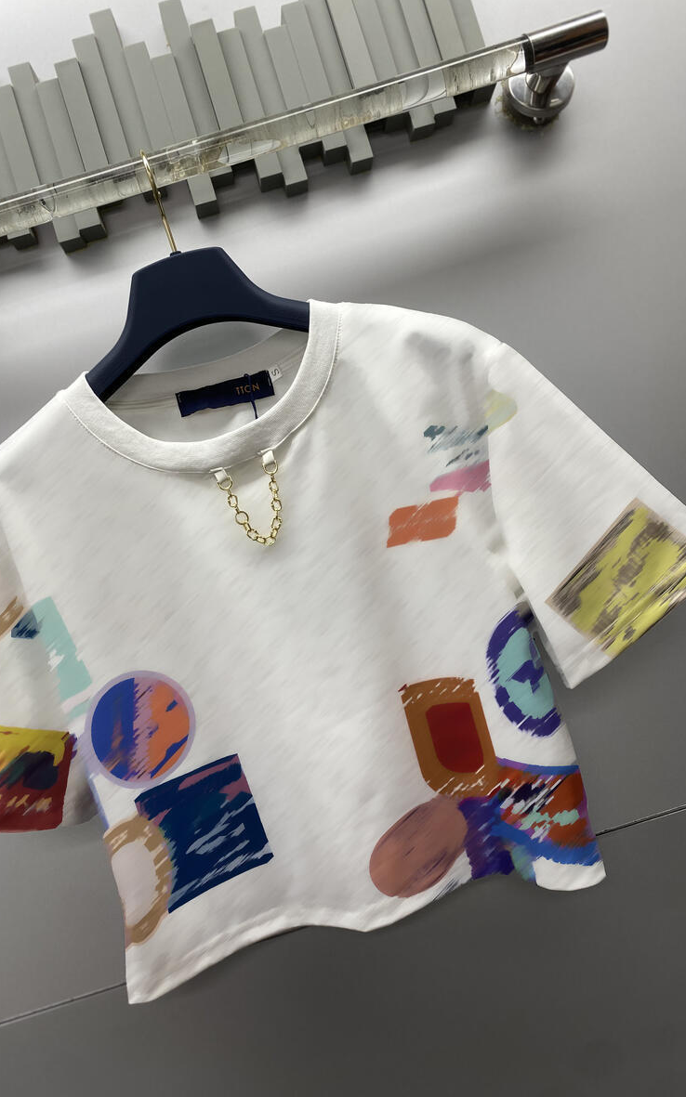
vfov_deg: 66.5
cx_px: 323
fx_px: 838
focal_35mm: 28
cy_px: 548
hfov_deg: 44.5
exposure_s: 1/100
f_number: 1.8
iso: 40
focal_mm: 4.25
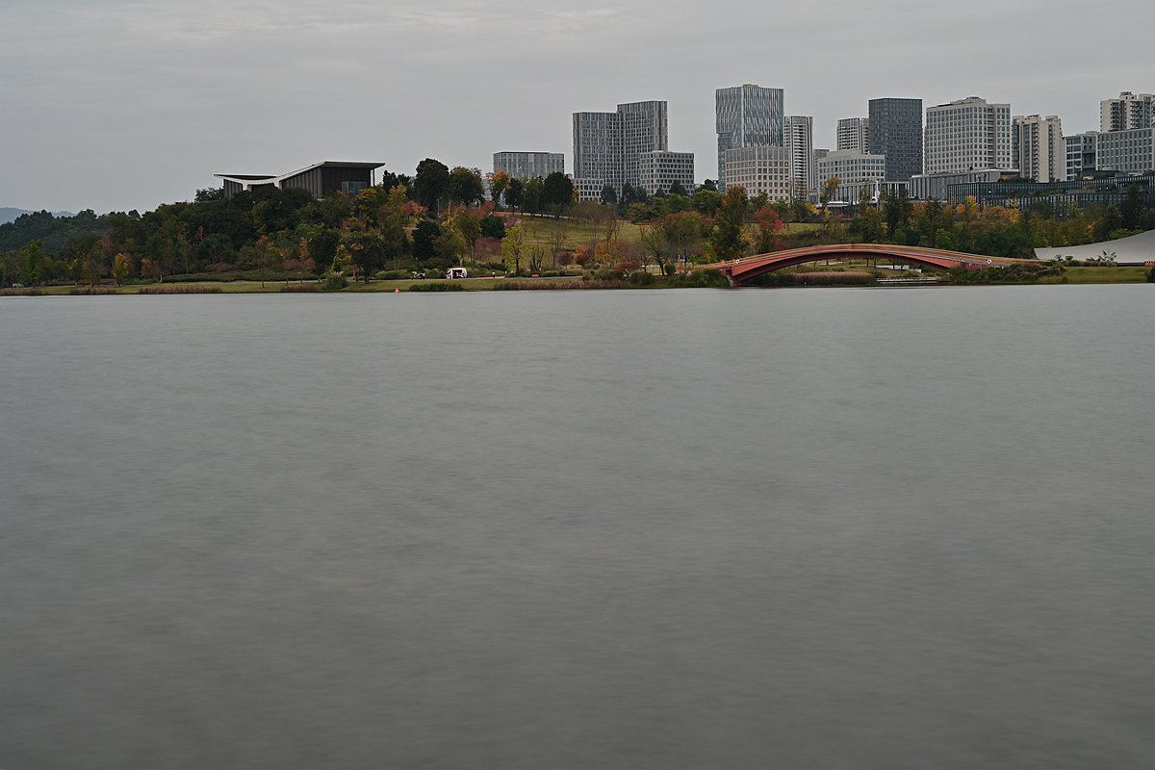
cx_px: 578
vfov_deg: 21.9
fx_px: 1989
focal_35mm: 62
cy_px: 385
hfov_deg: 32.4
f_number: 10
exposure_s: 5
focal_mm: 62
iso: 100
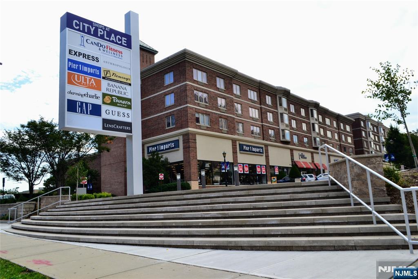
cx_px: 209
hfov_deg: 67.4
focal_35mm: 27
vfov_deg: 47.9
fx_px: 313
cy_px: 140
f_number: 10
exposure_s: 1/320
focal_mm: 18
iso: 400
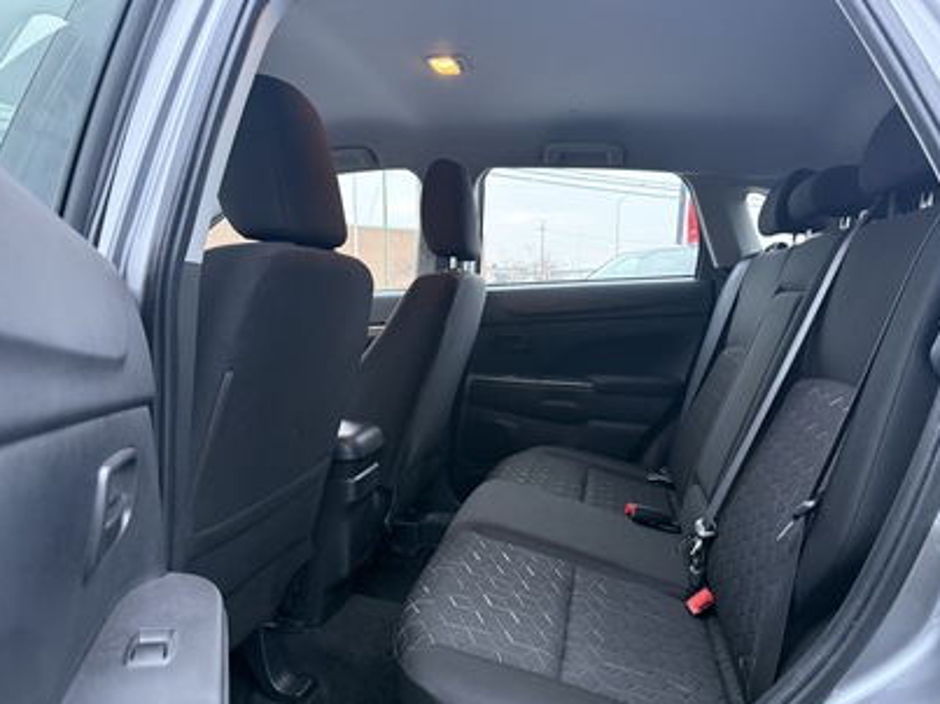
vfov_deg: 54.9
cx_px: 480
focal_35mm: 25
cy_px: 349
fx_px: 679
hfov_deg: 69.4
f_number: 1.78
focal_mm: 6.76
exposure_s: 1/60
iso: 640
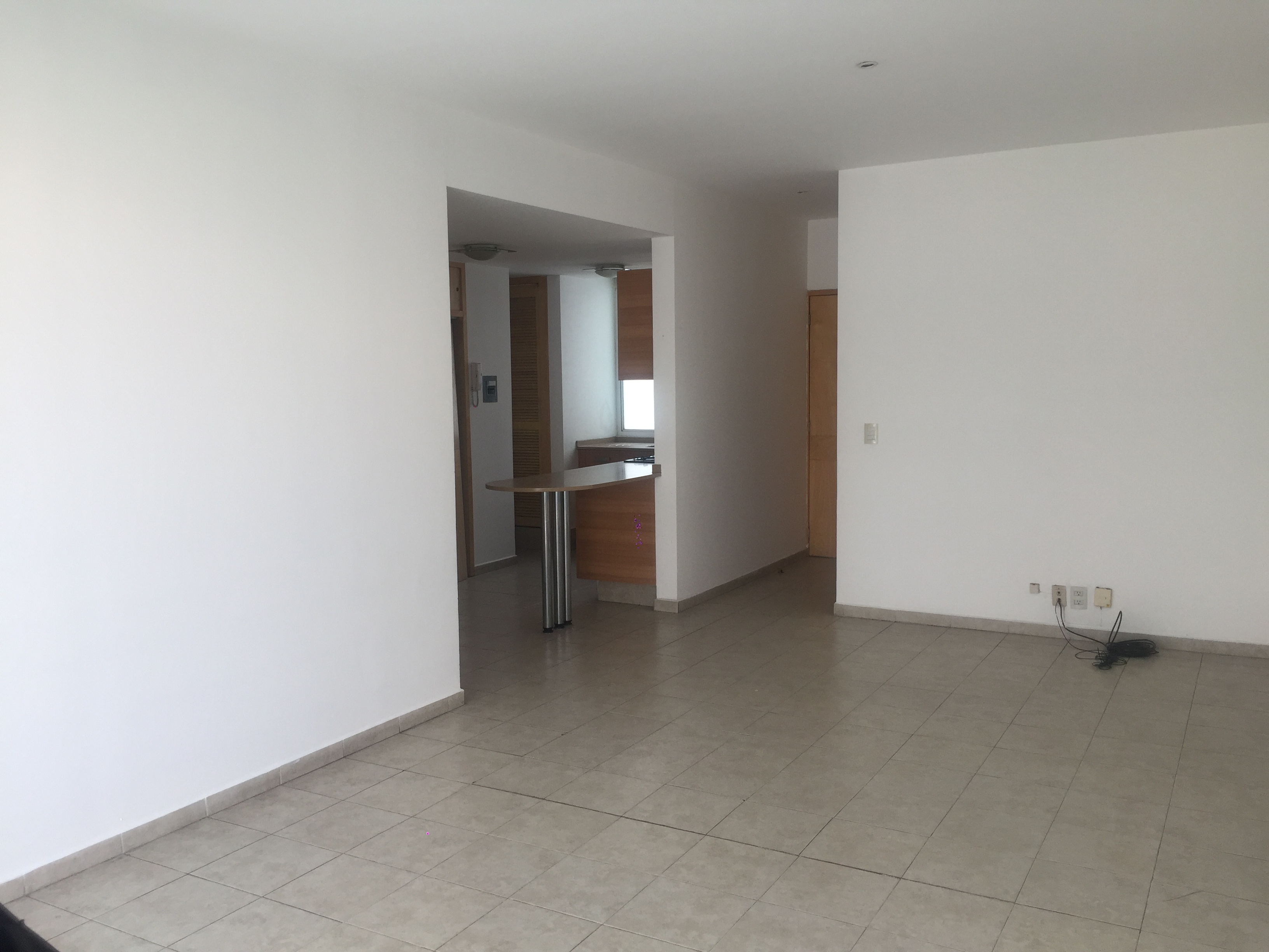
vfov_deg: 48.2
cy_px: 476
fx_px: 1063
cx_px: 634
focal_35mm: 29
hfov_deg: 61.7
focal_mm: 4.15
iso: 40
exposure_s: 1/120
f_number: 2.2
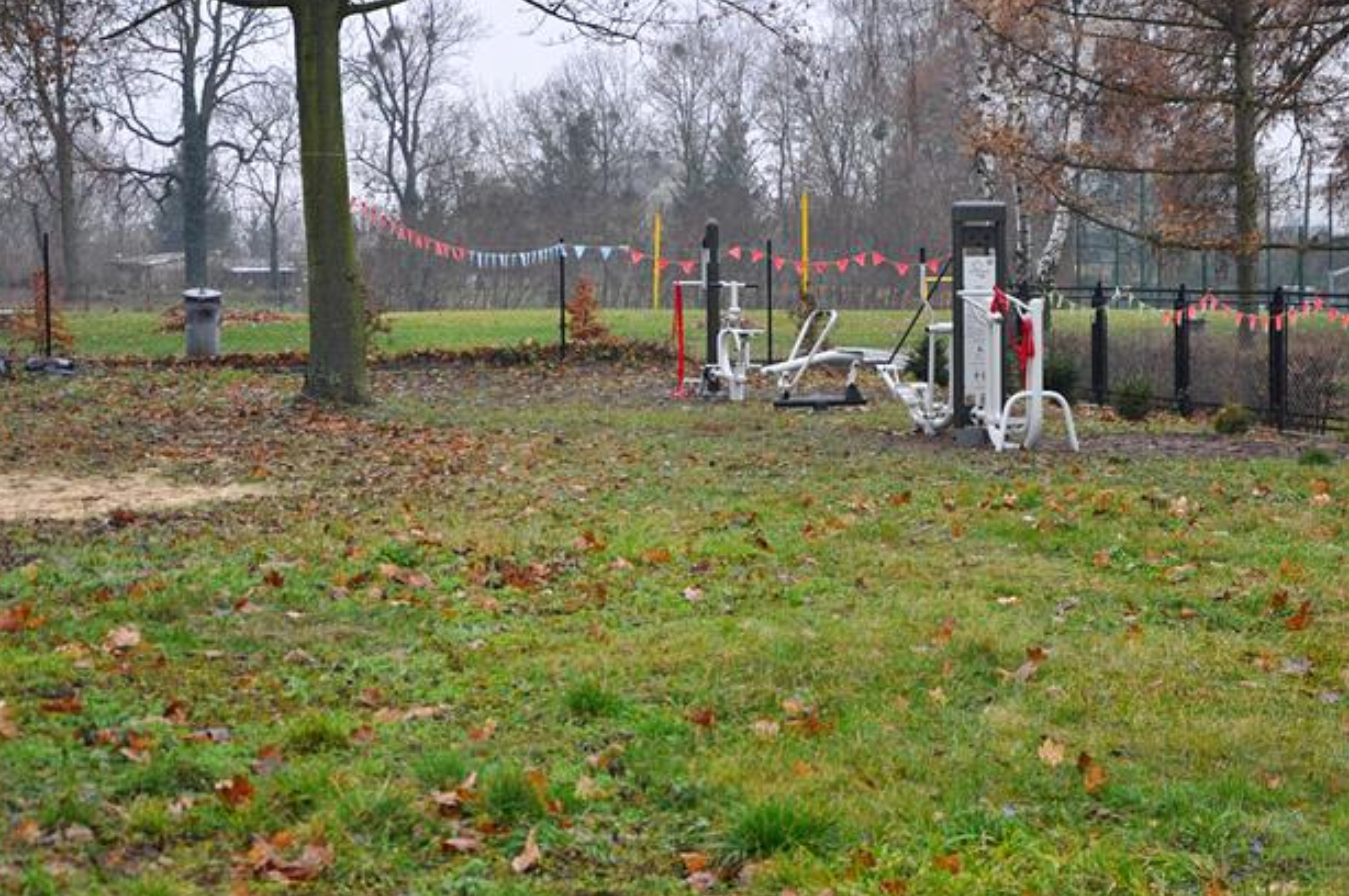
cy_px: 394
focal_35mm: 83
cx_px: 795
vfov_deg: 16.4
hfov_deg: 24.5
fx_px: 3107
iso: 1000
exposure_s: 1/60
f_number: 4.5
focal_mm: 40
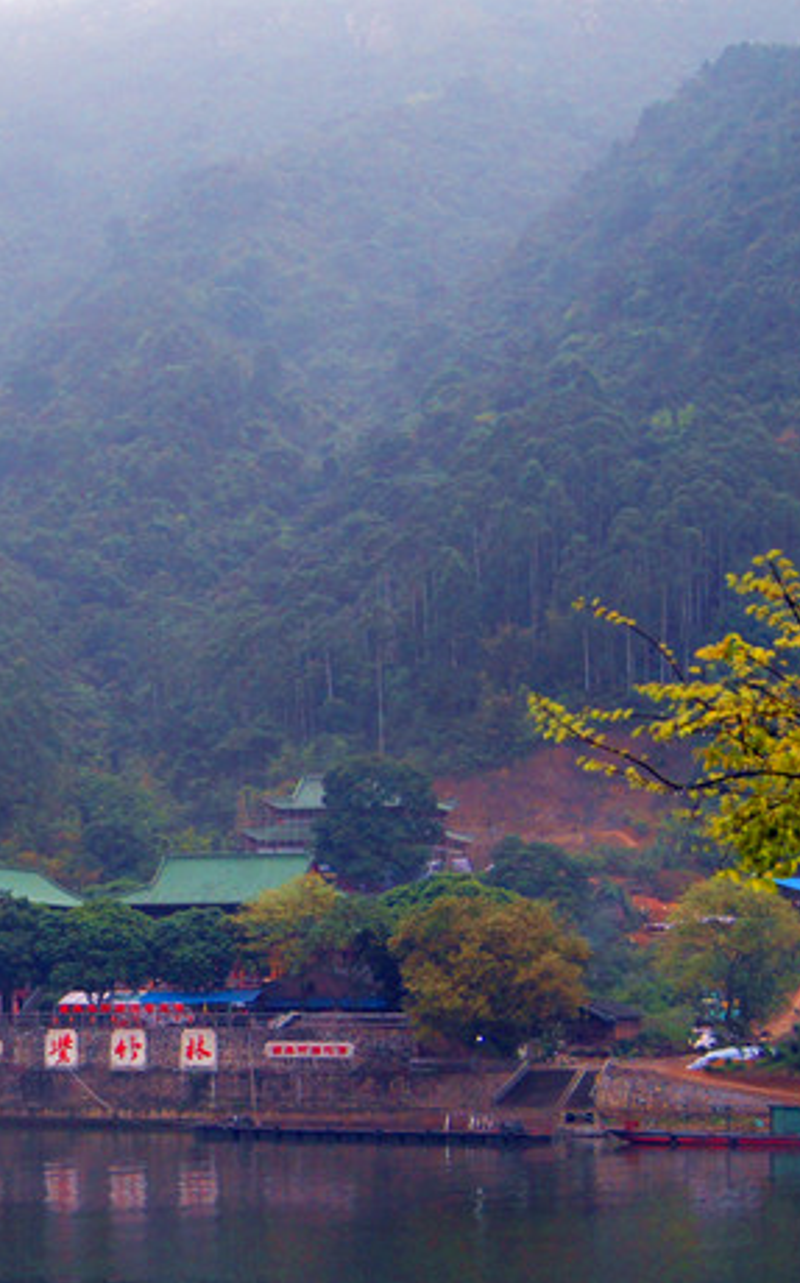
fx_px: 3248
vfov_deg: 22.3
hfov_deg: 13.7
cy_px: 784
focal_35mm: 93
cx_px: -86
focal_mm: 28
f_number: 4.5
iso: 400
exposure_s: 1/160
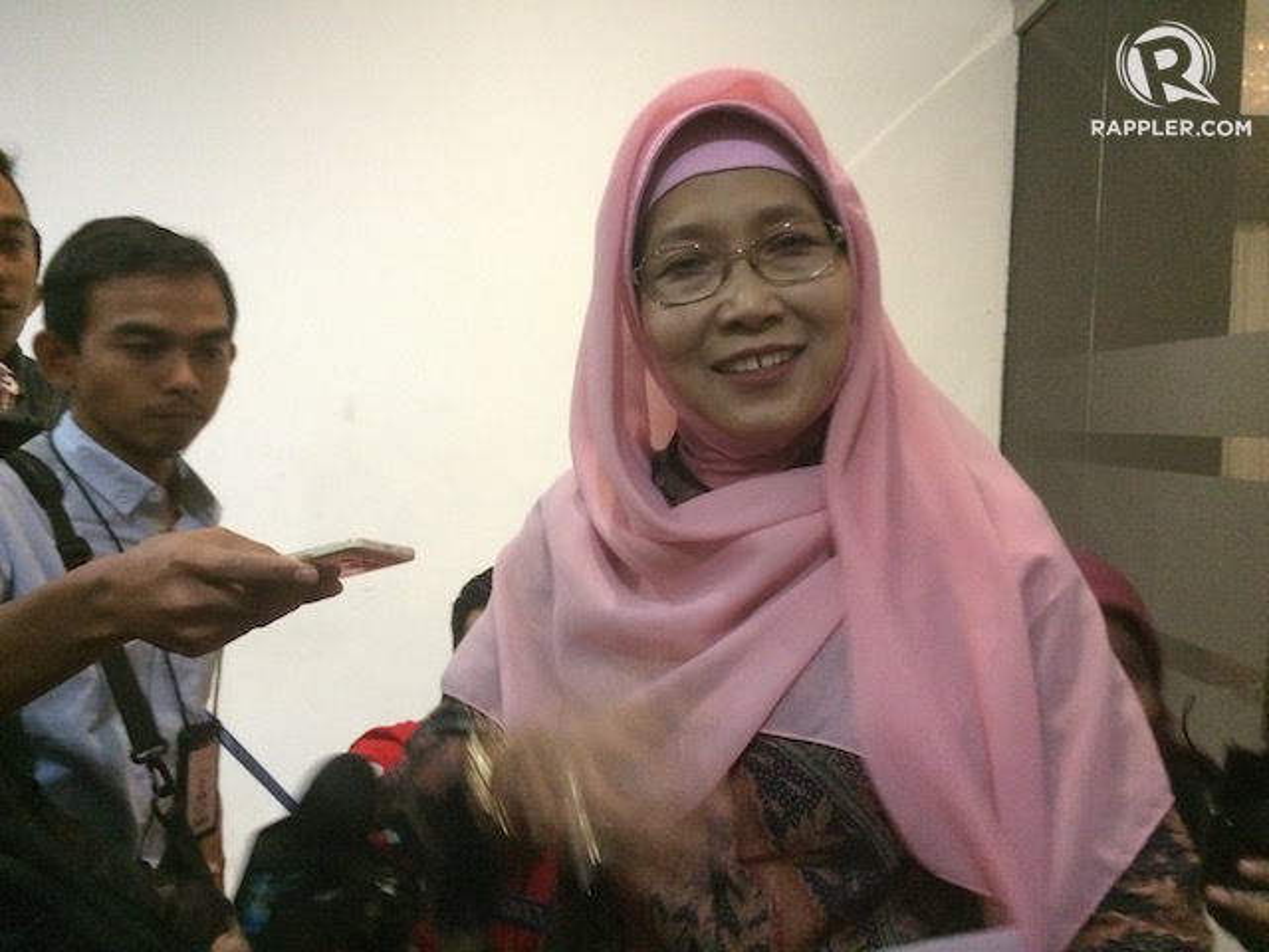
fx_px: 1063
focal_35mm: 29
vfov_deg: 48.2
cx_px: 634
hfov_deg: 61.7
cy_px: 476
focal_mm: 4.2
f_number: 2.2
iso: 500
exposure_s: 1/15
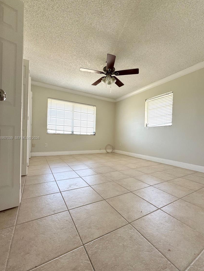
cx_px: 104
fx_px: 118
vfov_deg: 98.2
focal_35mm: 15
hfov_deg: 81.7
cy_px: 138
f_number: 2.2
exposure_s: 1/99
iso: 160
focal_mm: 2.22
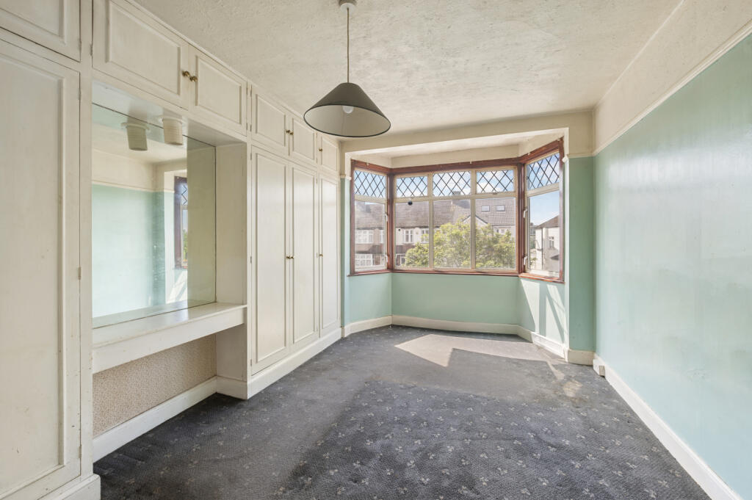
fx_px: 292
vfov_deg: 81.1
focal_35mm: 14
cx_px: 376
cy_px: 250
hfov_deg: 104.3
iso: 200
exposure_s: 1/3
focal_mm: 14
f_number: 16
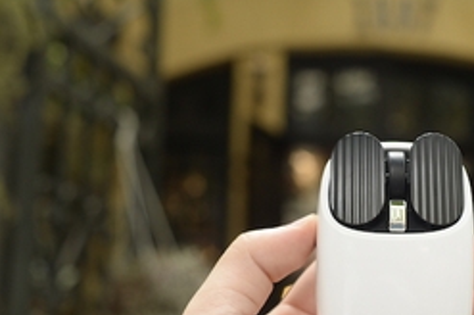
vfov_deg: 19.9
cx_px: 407
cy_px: 220
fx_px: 894
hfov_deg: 28.8
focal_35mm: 68
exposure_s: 1/200
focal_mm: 35
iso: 800
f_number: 4.5
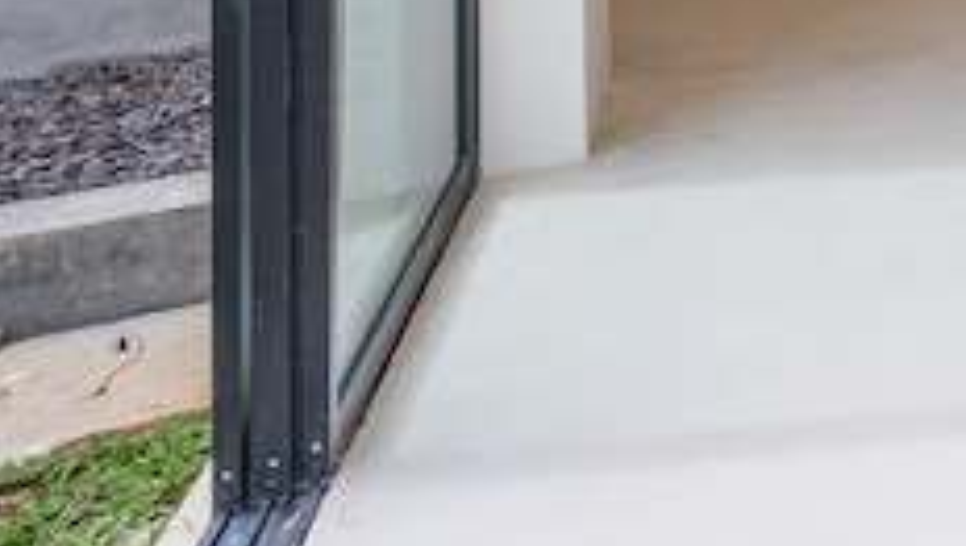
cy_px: -400
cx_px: 1666
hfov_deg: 23.6
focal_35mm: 53
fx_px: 1359
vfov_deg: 18.4
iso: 100
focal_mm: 14
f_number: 8
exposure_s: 1/160
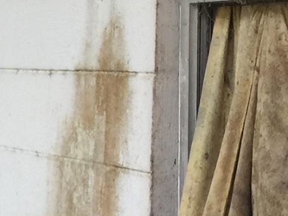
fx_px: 1414
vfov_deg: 8.7
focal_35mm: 170
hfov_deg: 11.6
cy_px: 160
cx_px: 102
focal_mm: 4.15
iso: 40
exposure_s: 1/30
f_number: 2.2
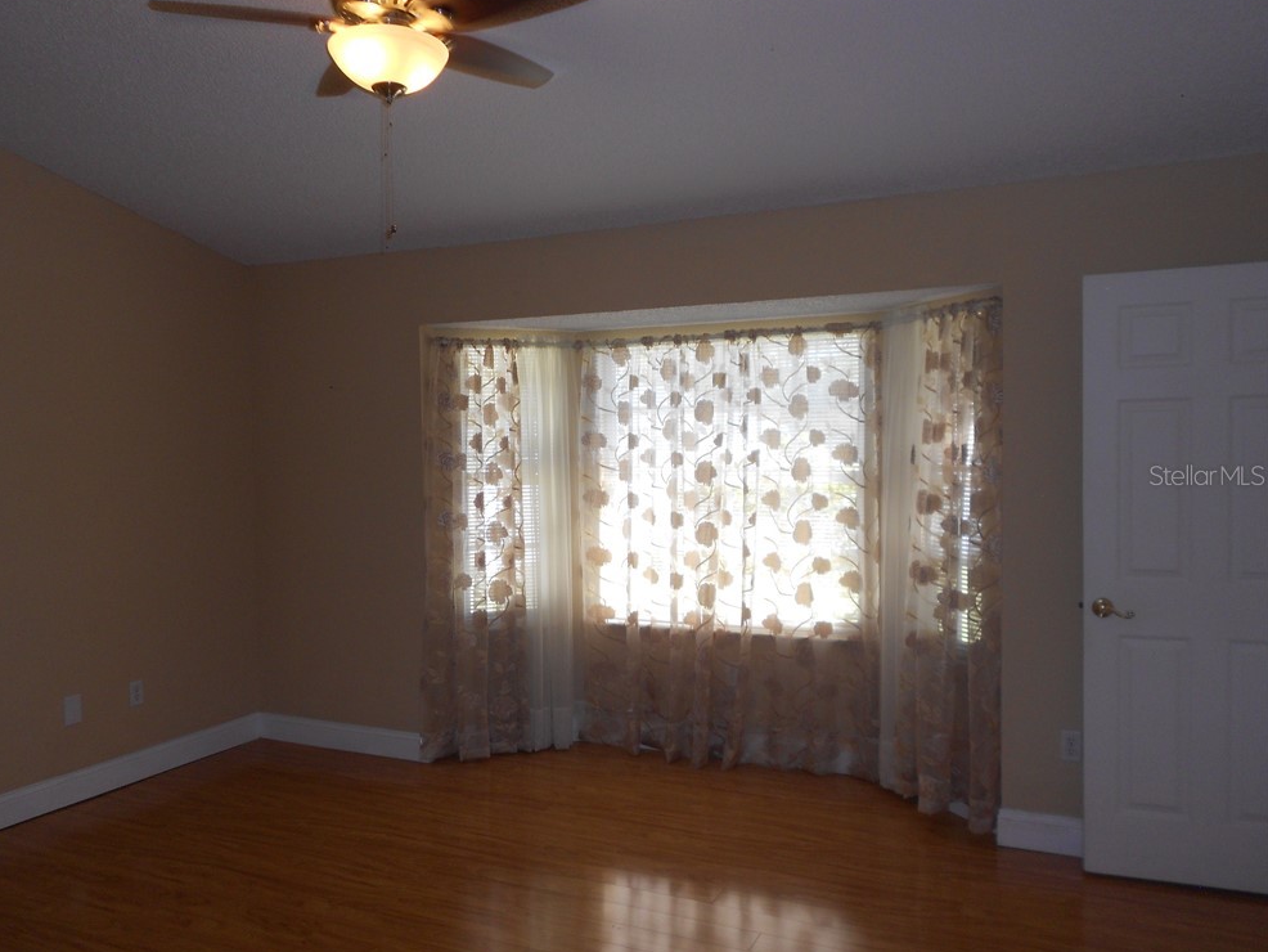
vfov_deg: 51.4
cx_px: 612
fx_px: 989
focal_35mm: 27
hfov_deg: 65.3
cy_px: 475
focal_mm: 4.6
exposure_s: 1/40
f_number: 3.2
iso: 80
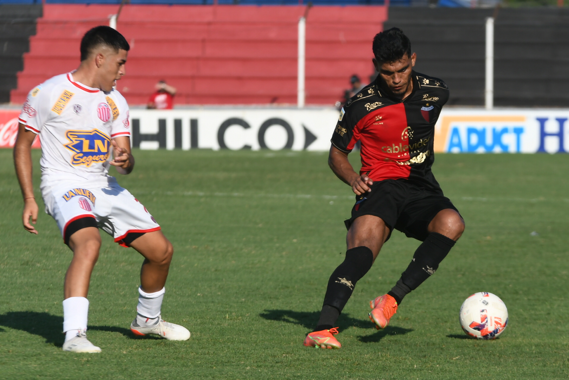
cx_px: 284
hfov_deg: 9.1
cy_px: 190
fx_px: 3556
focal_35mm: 225
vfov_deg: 6.1
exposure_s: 1/2000
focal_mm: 150
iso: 250
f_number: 4.5
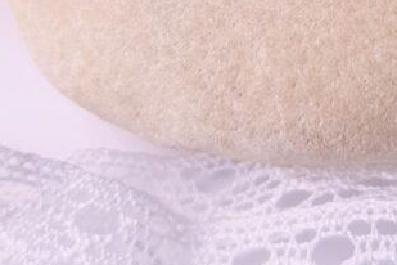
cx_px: 301
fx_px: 772
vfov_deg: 18.6
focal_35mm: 70
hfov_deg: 28.4
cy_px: -35
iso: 40
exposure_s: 1/276
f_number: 1.7
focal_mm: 4.2
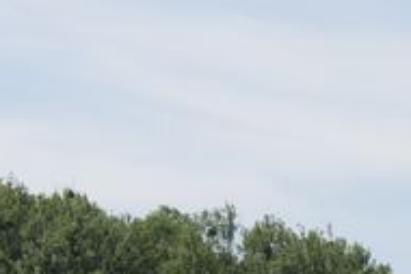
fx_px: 3850
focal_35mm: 337
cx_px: 601
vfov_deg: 4.0
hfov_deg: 6.0
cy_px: 626
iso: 125
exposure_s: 1/125
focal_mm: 50
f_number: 11
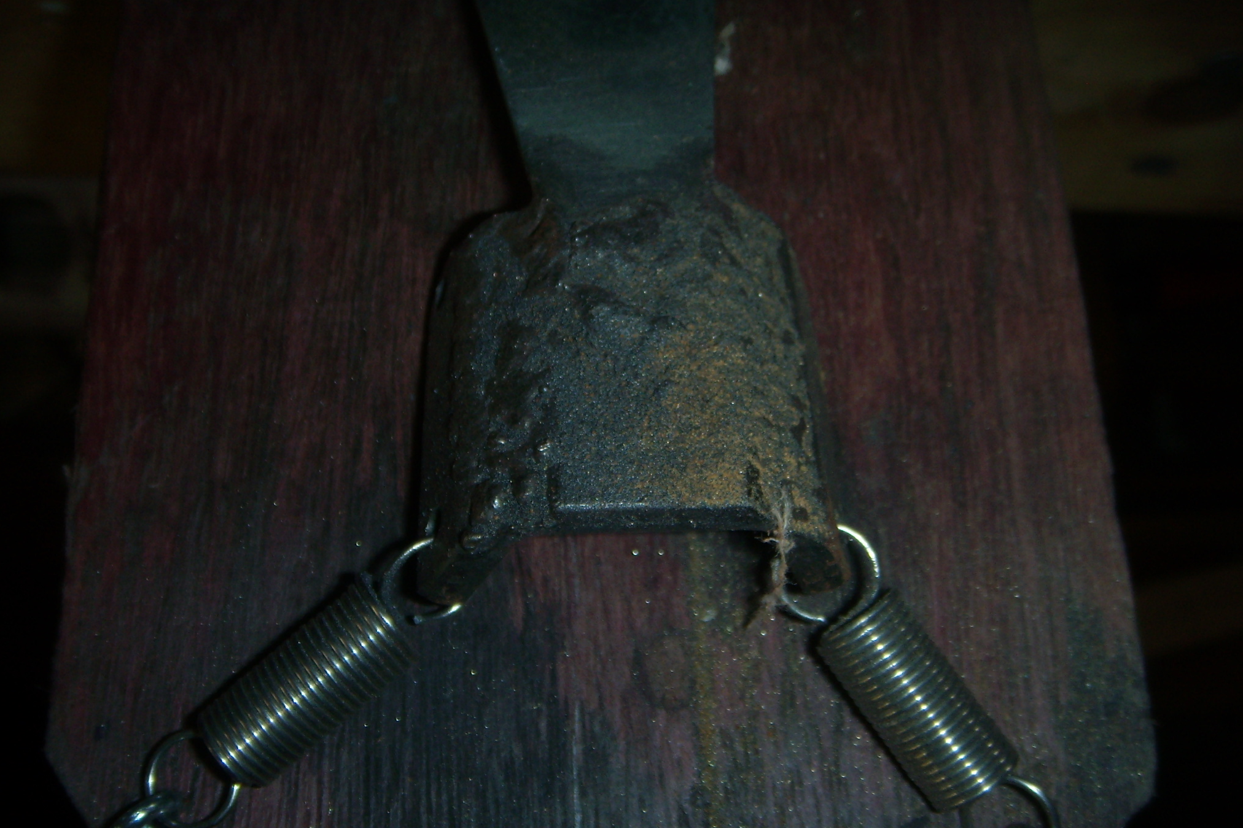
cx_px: 628
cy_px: 392
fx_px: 1381
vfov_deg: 33.4
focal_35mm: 40
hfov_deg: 48.5
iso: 64
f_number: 3.5
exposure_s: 1/60.2
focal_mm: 6.4
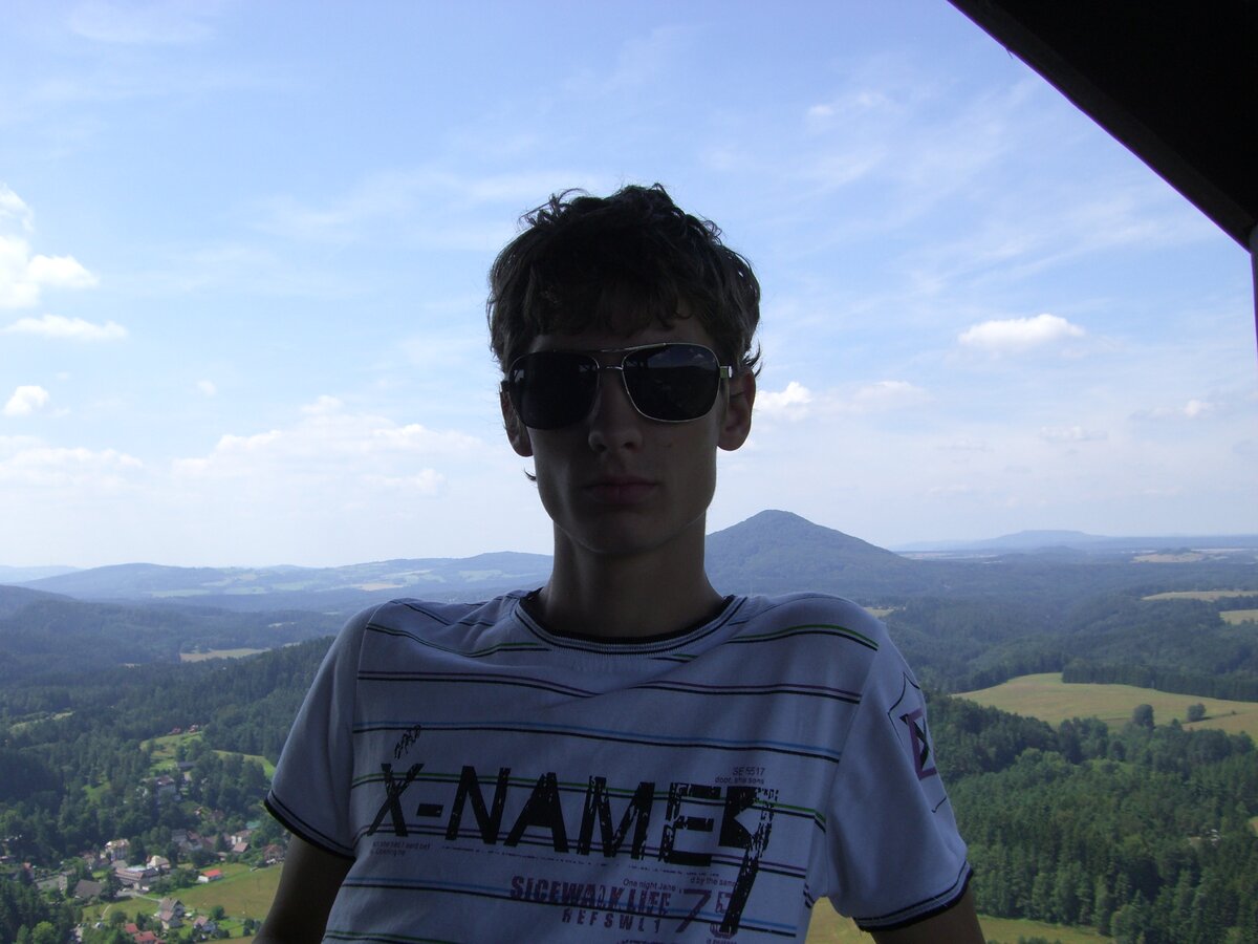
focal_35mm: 38
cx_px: 629
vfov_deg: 37.7
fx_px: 1381
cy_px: 472
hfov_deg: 49.0
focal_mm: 6.2
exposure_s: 1/500
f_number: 4.3
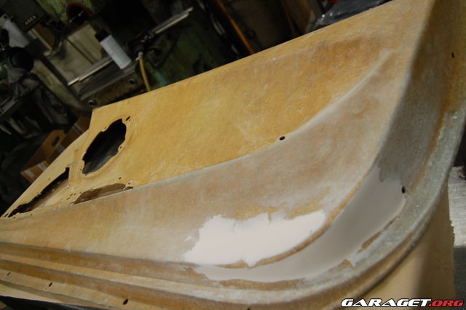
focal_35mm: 30
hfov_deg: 62.0
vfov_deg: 43.6
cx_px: 233
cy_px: 155
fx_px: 388
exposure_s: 1/30
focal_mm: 20
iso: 560
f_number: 3.8
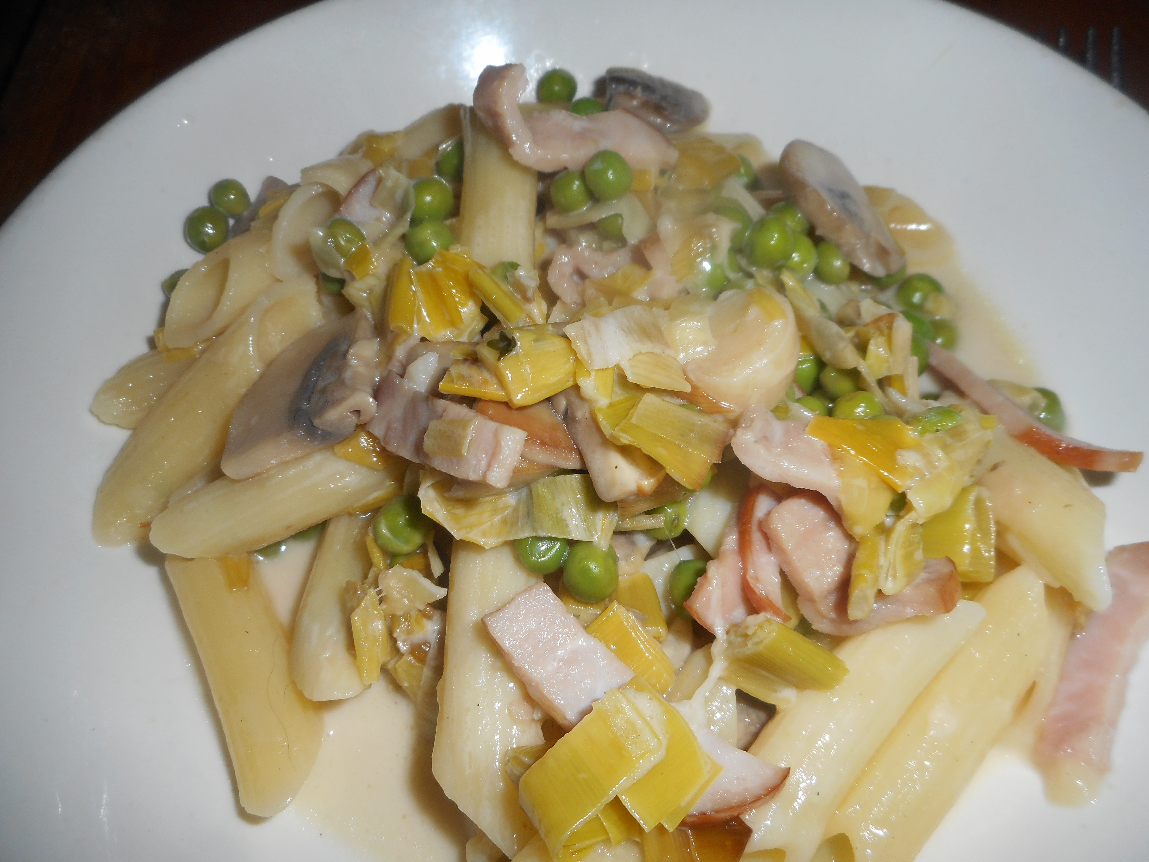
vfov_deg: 54.9
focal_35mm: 25
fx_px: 830
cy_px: 431
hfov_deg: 69.4
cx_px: 574
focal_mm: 4.5
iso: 80
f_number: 10.5
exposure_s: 1/25
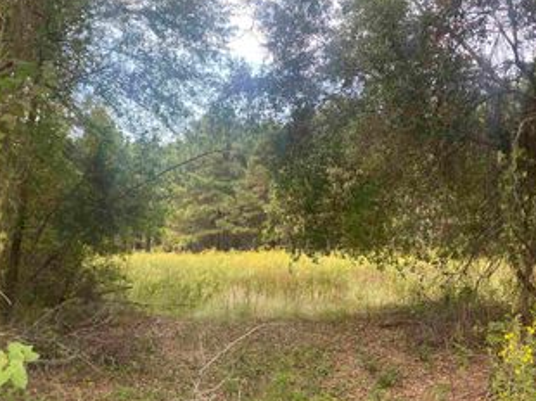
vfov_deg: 34.3
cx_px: 275
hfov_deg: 44.8
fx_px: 650
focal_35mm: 42
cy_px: 191
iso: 32
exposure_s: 1/215
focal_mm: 4.25
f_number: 1.8
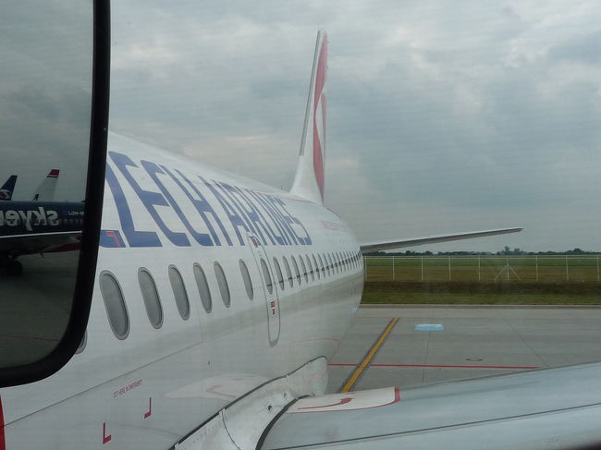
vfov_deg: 31.5
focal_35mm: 46
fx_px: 798
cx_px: 300
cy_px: 225
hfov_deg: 41.3
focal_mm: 4.5
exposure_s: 1/800
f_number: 5
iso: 100
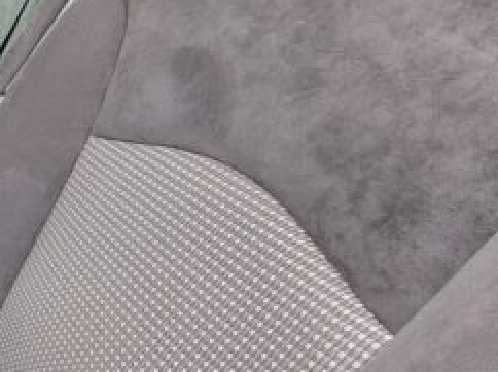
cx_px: -265
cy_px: 146
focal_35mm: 43
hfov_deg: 27.8
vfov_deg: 33.4
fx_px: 618
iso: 40
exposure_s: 1/50
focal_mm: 1.74
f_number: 2.2
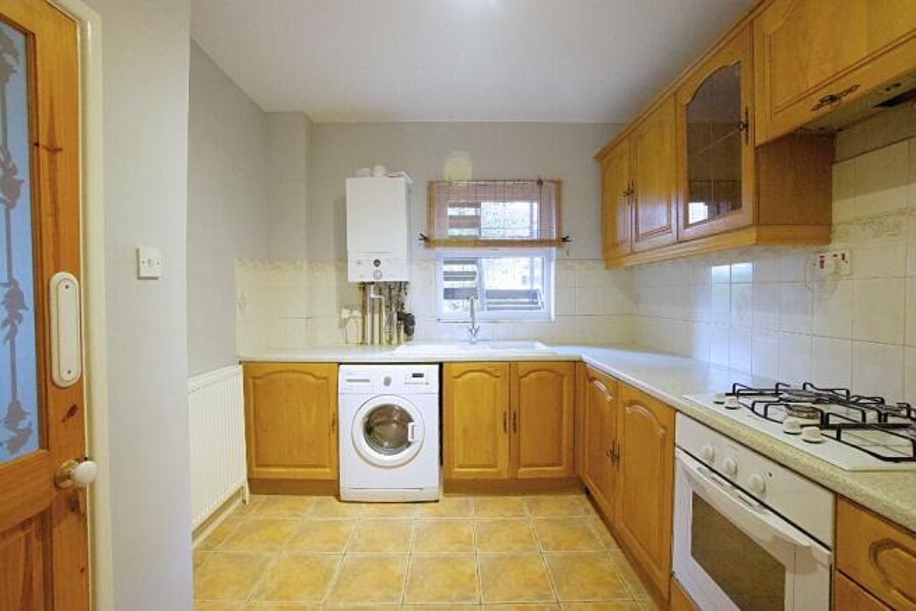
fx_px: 382
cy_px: 306
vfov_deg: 77.4
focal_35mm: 15
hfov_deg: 100.4
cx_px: 458
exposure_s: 1/160
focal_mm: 10
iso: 4000
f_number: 4
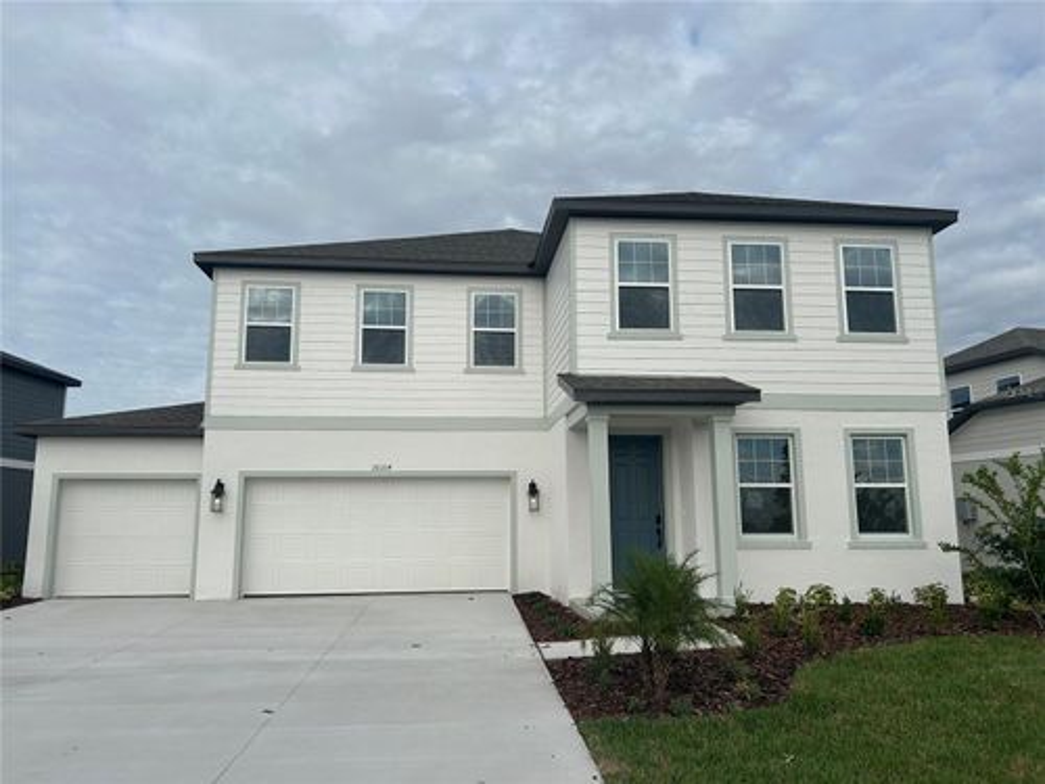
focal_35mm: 26
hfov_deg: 67.3
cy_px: 392
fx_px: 785
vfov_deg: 53.1
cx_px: 522
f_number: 1.5
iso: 50
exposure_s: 1/5882
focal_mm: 5.7
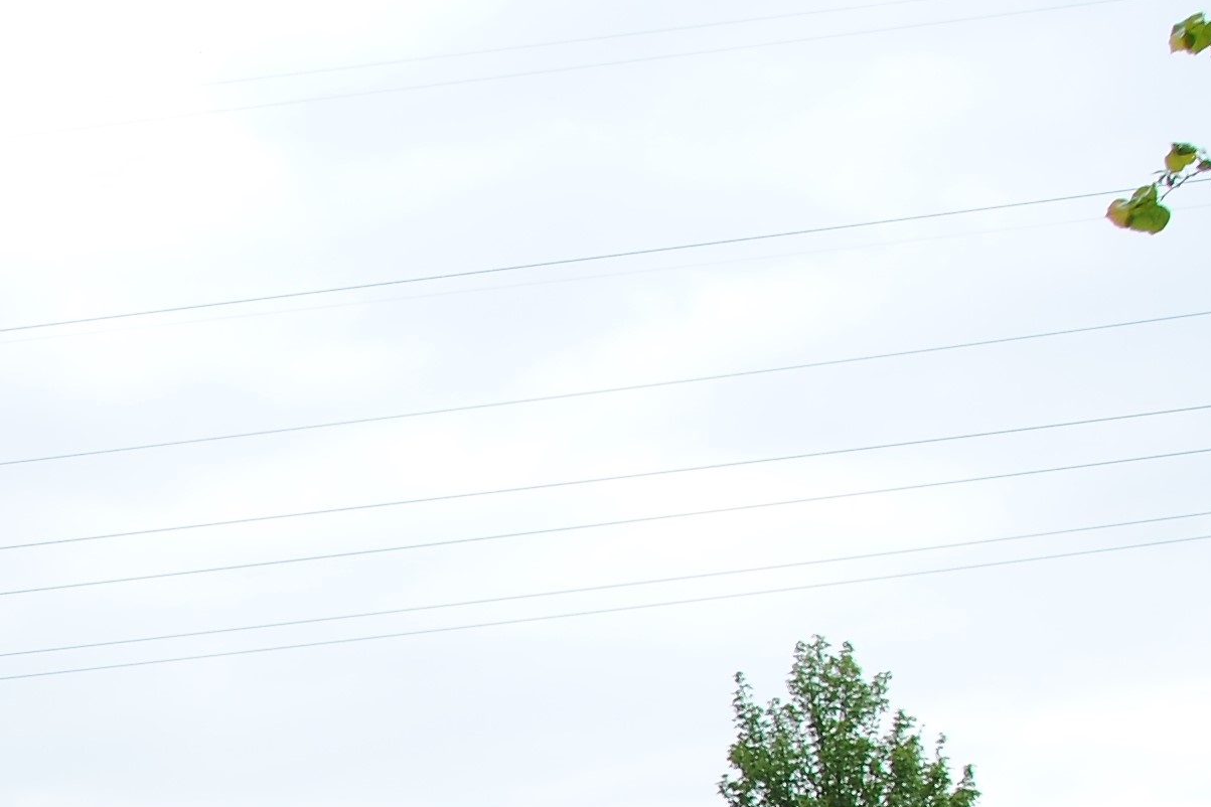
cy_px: 1140
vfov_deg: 14.8
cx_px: -193
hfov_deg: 21.9
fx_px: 2926
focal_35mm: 87
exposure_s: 1/160
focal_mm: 18
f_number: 6.3
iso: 100
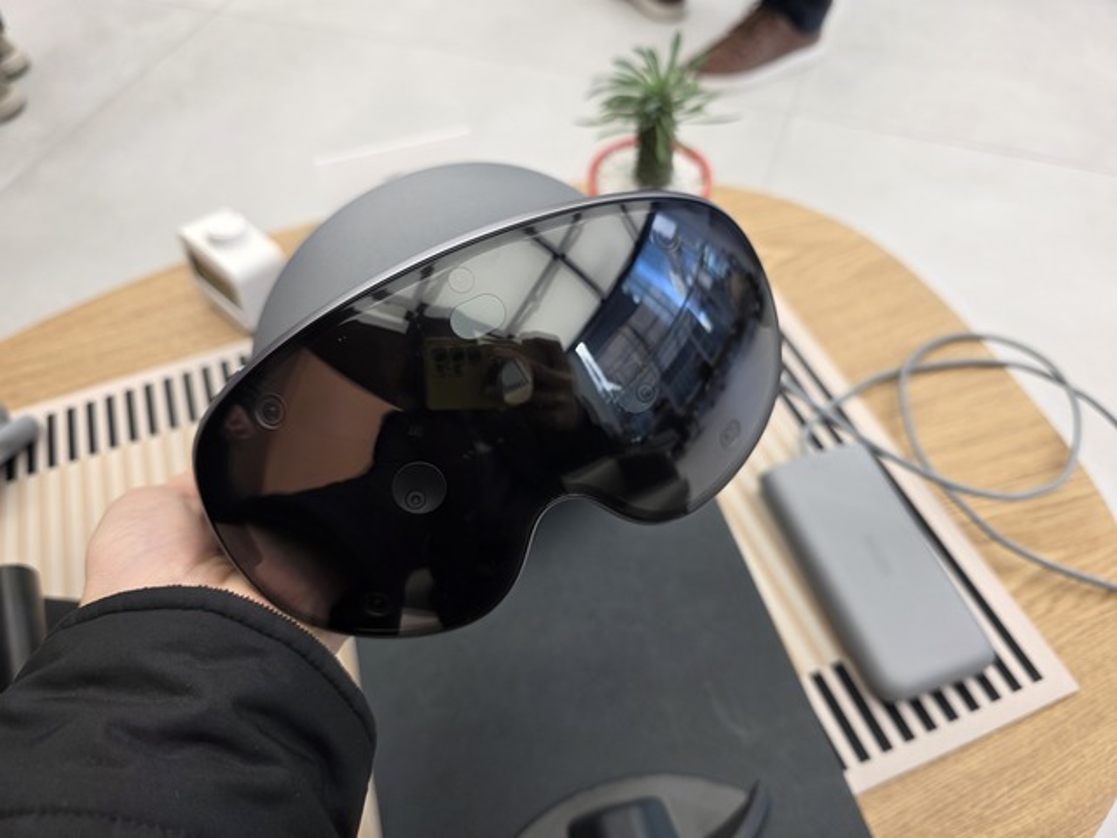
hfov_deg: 73.9
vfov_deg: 58.9
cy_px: 419
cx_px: 558
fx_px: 742
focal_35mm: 23
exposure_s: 1/180
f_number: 1.7
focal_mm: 6.3
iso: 64
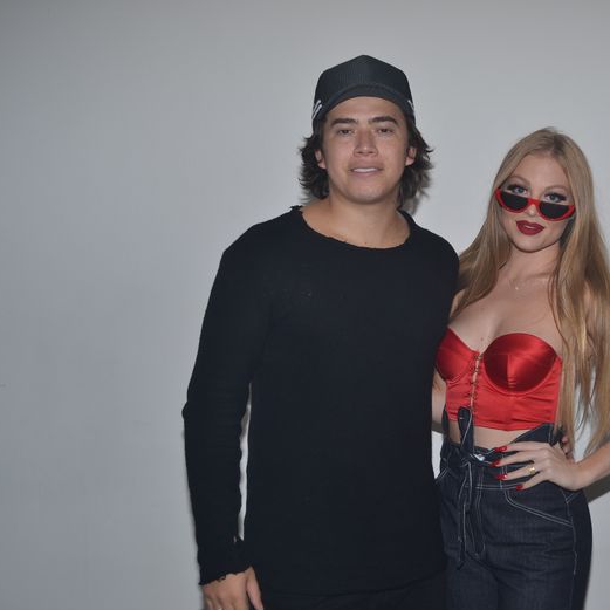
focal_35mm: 47
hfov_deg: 35.6
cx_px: 423
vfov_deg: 36.1
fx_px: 937
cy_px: 311
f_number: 5
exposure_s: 1/100
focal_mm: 24
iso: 200
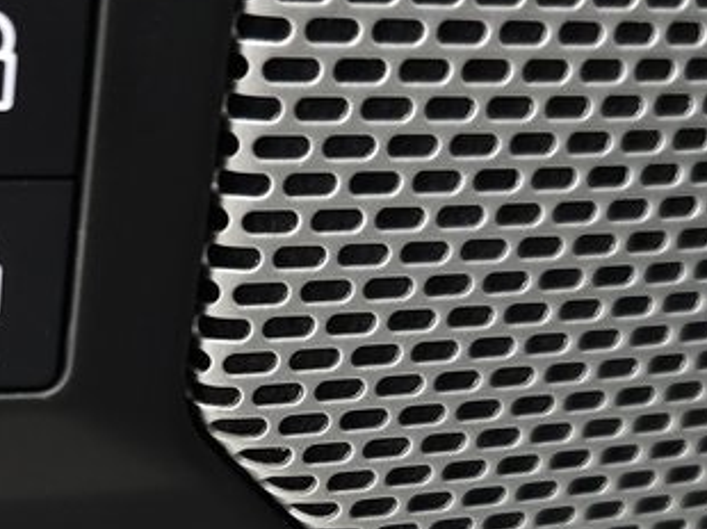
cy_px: 586
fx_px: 1551
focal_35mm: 76
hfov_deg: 24.4
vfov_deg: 18.6
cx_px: -9
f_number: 1.7
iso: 320
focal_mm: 6.3
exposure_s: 1/40
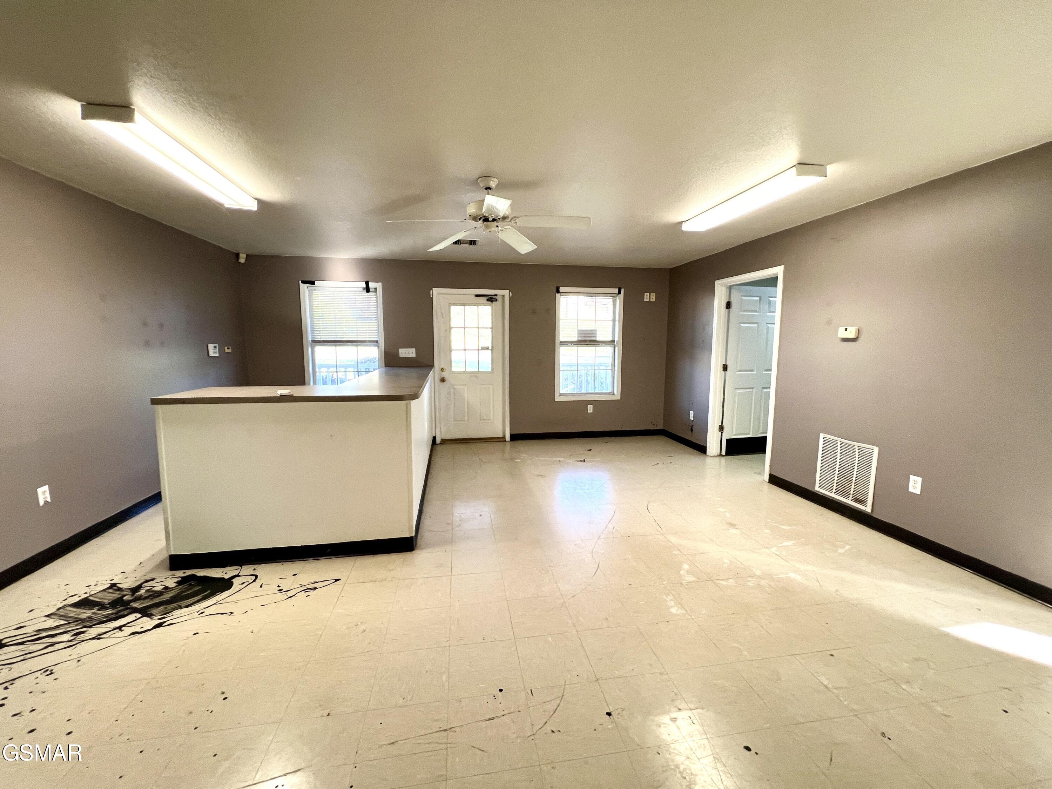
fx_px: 395
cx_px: 526
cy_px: 394
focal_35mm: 13
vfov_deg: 89.9
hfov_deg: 106.2
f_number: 1.8
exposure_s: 1/120
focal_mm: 1.57
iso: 125
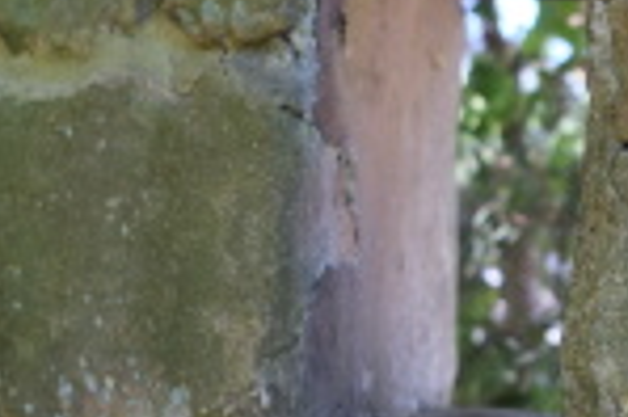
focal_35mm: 94
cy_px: 124
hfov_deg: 21.0
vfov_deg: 14.5
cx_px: 632
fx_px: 1638
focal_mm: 23
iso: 400
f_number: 3.2
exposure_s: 1/140
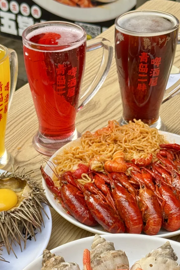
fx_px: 630
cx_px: 48
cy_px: 184
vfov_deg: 24.1
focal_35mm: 84
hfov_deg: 16.2
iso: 64
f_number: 1.78
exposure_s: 1/939
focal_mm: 6.76
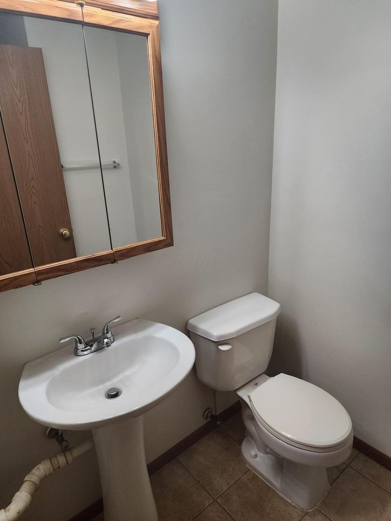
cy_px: 260
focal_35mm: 23
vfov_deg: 73.9
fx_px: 346
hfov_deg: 58.9
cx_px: 196
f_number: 1.8
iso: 100
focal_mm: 6.4
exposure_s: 1/120
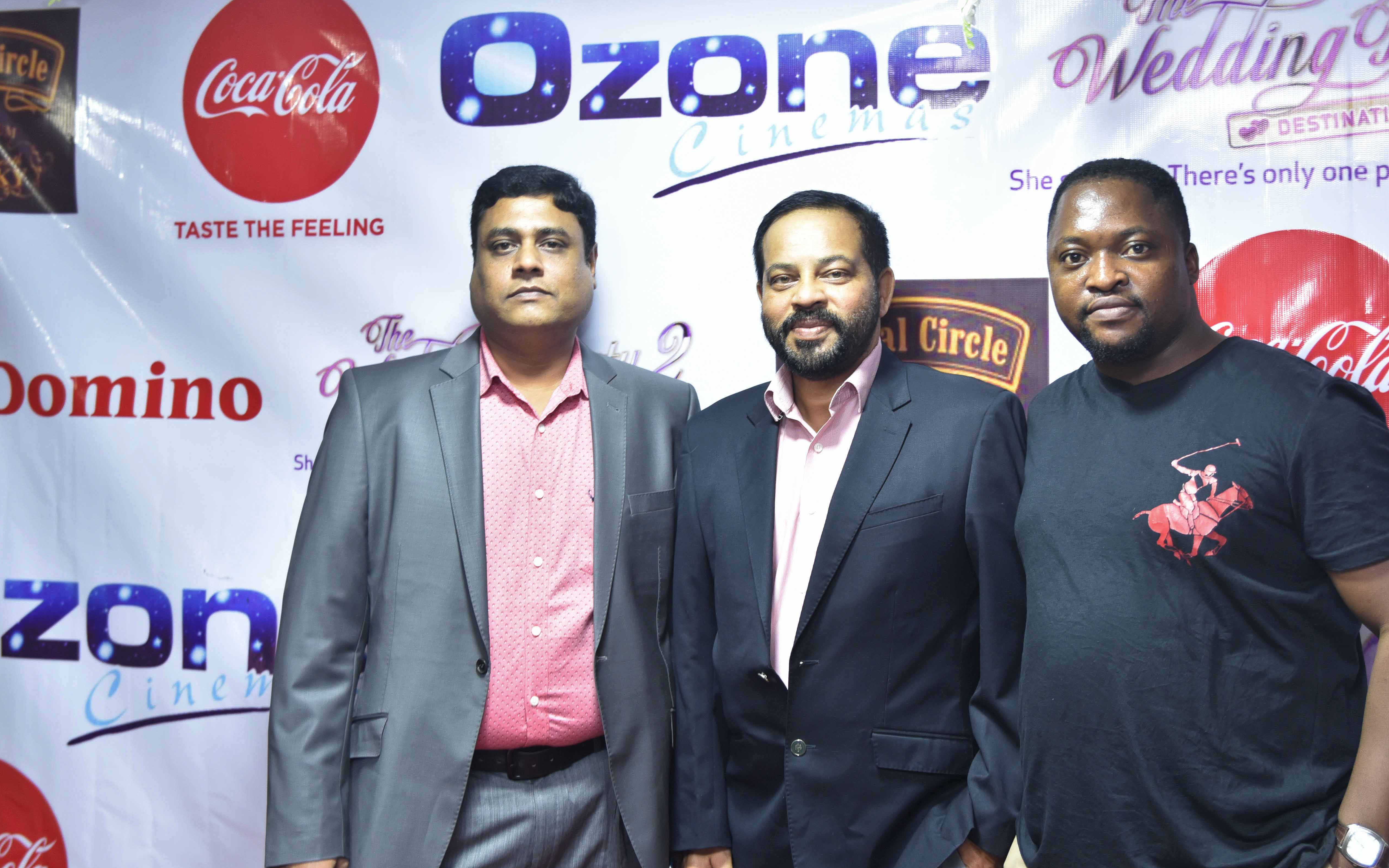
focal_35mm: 46
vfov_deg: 27.9
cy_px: 325
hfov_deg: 43.3
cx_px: 810
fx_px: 1741
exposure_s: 1/20
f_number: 2.8
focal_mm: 38
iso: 800
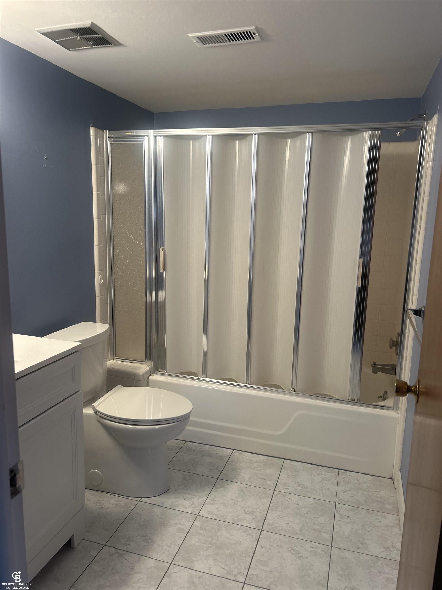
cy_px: 295
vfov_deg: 67.3
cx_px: 221
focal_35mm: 26
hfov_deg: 53.1
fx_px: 443
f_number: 1.5
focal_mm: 5.7
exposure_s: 1/60
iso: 125
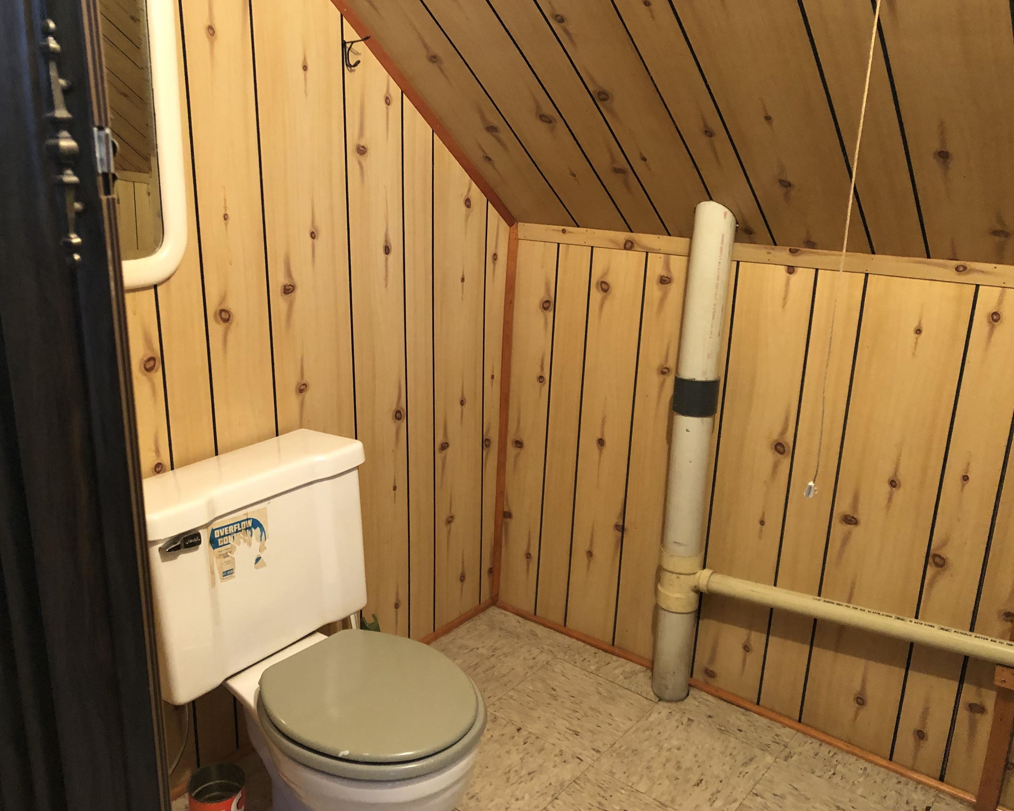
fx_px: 900
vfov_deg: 48.5
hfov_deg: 58.7
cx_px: 463
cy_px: 410
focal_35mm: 30
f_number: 1.8
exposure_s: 1/15
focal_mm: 4
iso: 100
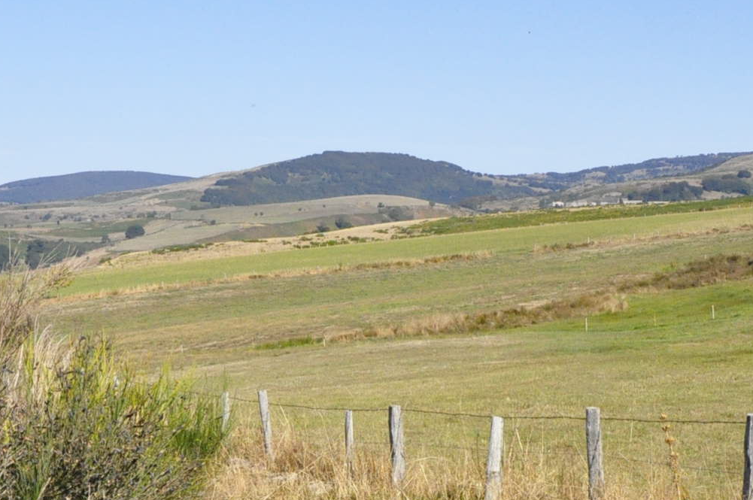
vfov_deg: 15.1
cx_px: 400
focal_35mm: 90
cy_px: 292
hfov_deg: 22.6
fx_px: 1880
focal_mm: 28
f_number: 14
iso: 3200
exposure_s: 1/2000
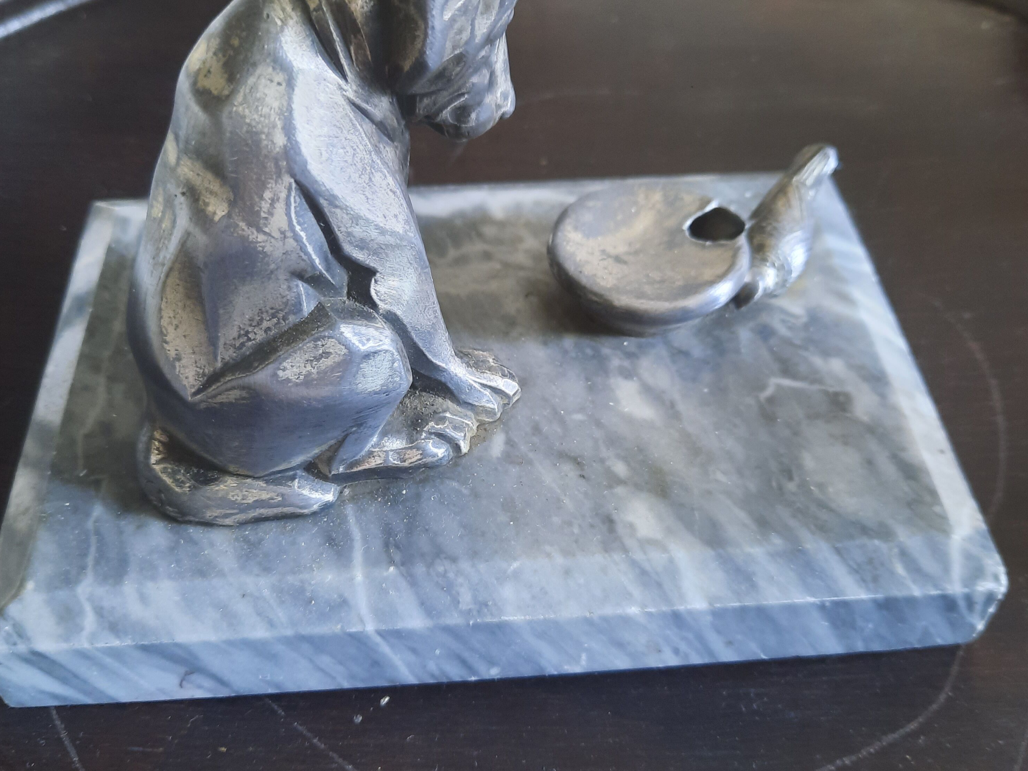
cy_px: 425
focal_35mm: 34
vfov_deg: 41.7
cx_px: 515
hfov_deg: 54.0
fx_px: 1010
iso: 320
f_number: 2
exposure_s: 1/24
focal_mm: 4.6
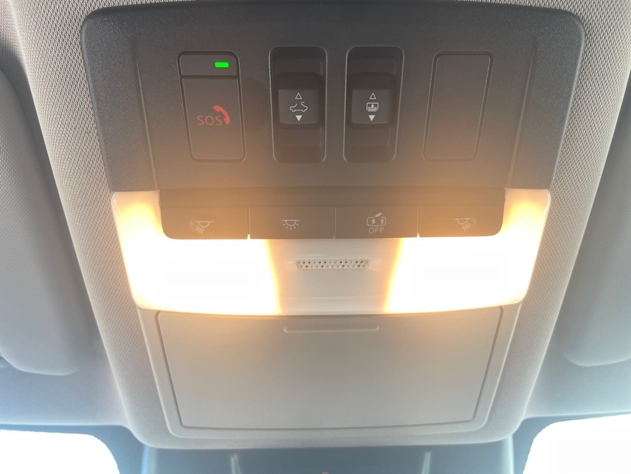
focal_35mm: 26
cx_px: 316
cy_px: 237
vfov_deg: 53.1
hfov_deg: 67.3
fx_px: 474
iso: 125
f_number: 1.6
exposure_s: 1/121
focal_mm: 4.2
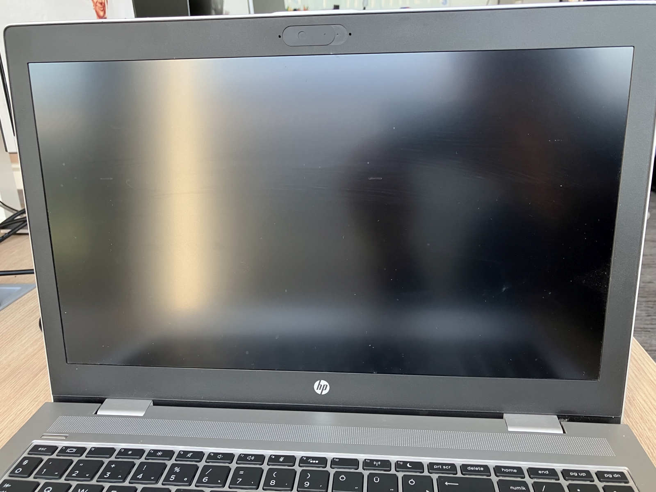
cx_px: 328
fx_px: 531
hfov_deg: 63.4
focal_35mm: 28
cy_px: 246
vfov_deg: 49.7
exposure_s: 1/88
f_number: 1.8
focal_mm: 3.99
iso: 80
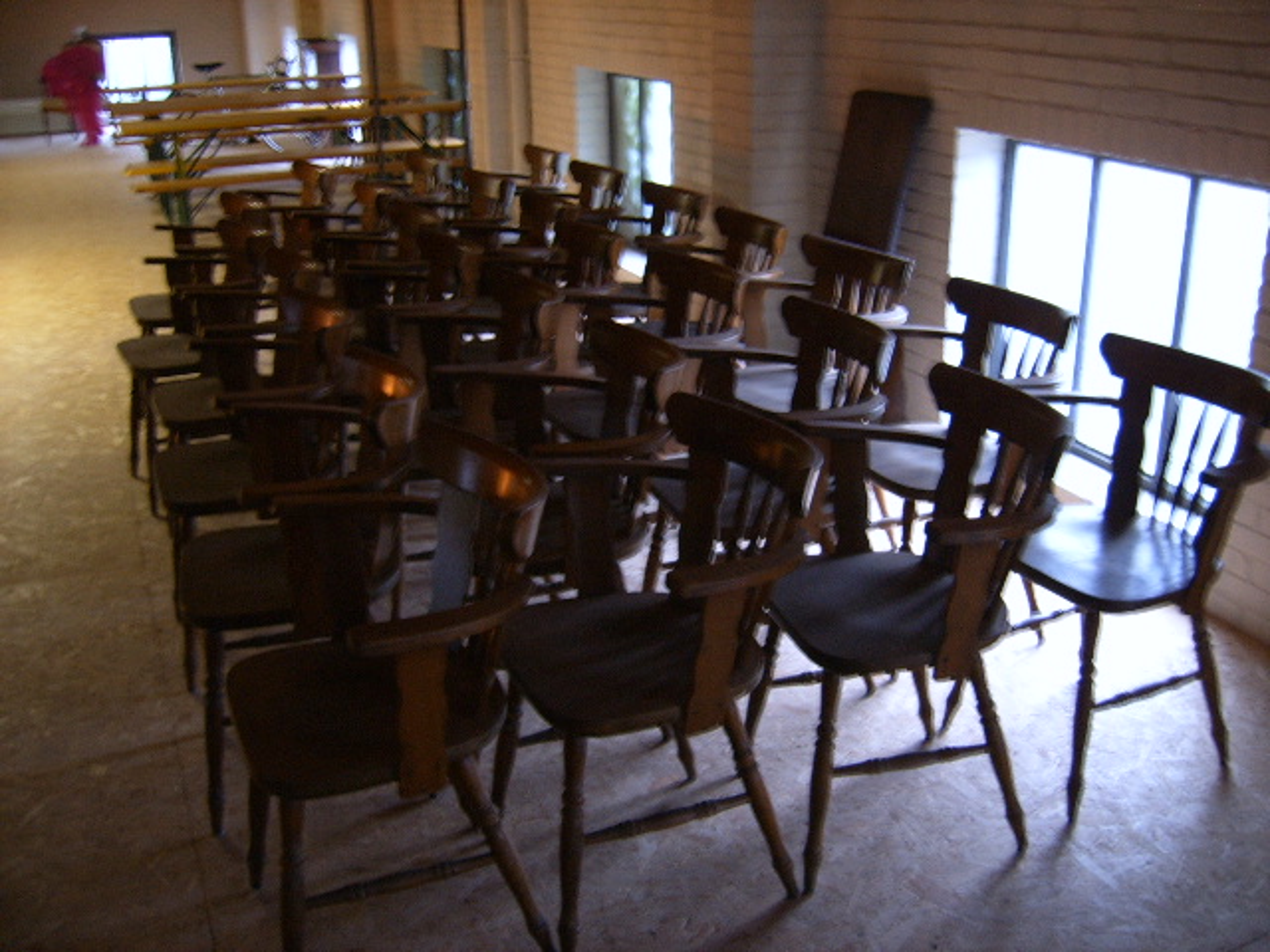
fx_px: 1284
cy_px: 476
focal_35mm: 35
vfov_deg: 40.7
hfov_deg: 52.6
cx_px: 635
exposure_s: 1/3
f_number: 2.8
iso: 100
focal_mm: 5.8
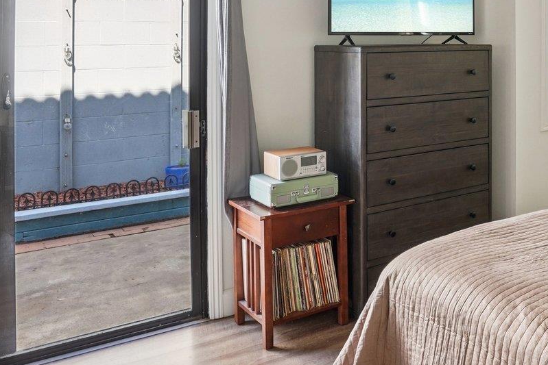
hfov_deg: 43.8
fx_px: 624
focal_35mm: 41
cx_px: 479
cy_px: 47
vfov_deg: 31.3
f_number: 8
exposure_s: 1/13
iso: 400
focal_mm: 16
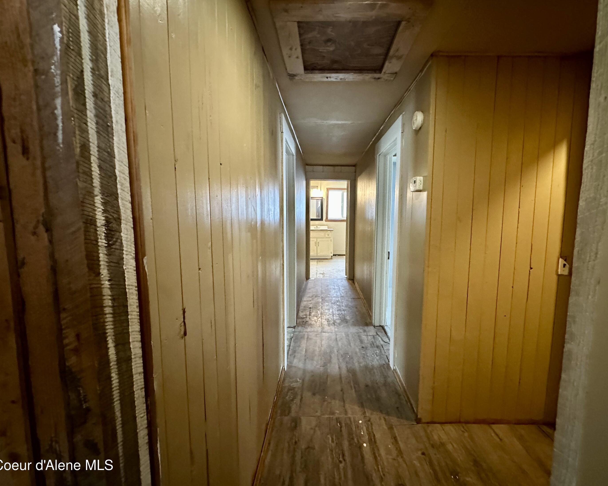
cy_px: 238
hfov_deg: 96.6
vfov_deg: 84.0
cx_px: 326
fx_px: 270
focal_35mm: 15
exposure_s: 1/40
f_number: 2.2
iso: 800
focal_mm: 2.22
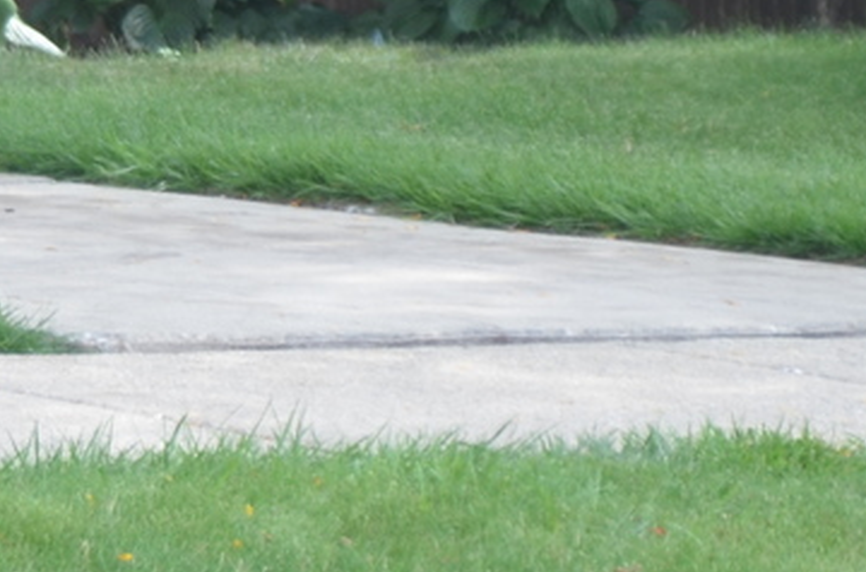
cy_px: -495
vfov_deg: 2.5
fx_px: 13052
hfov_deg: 3.8
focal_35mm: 544
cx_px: -639
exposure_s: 1/125
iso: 200
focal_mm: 80
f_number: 5.6
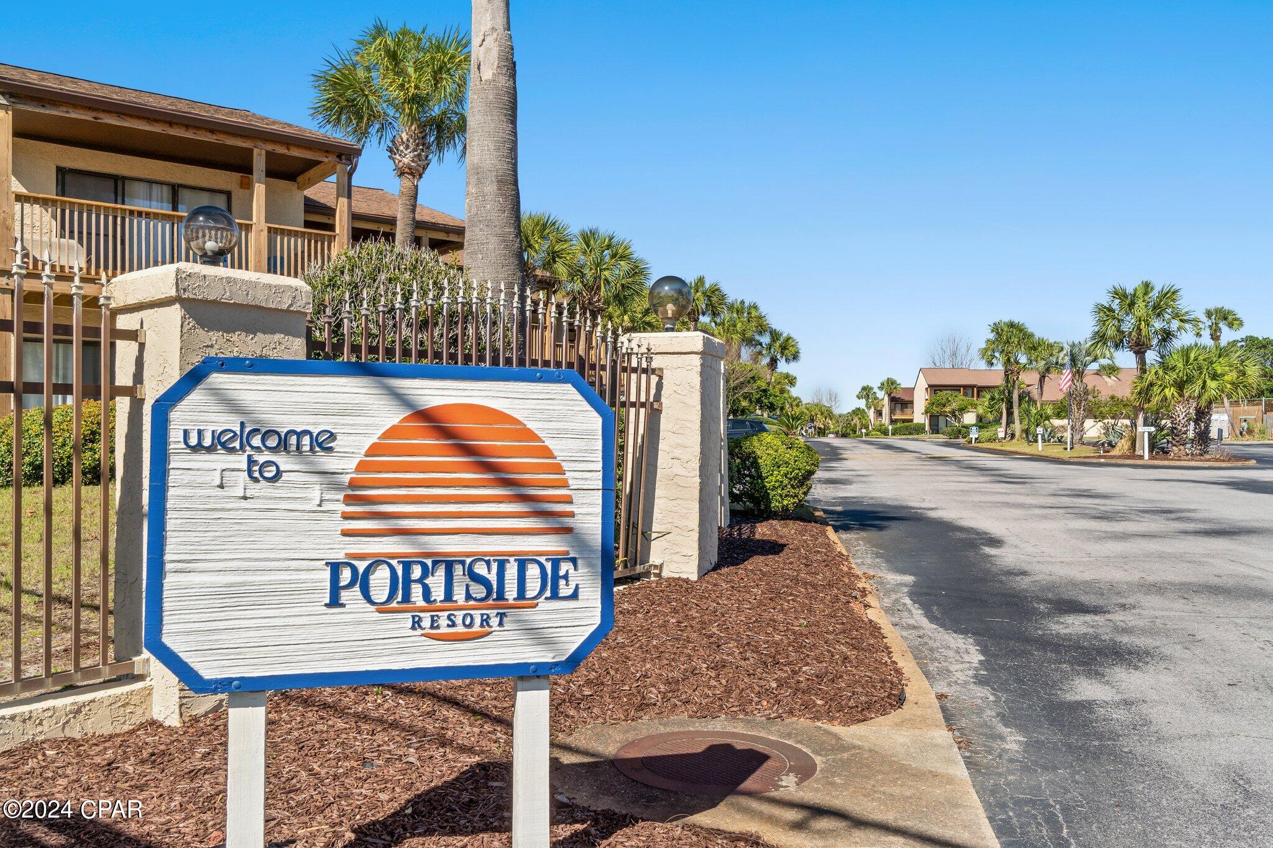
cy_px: 424
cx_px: 636
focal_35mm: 27
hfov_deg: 67.4
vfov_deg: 47.9
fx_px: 955
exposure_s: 1/60
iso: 100
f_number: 9
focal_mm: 18
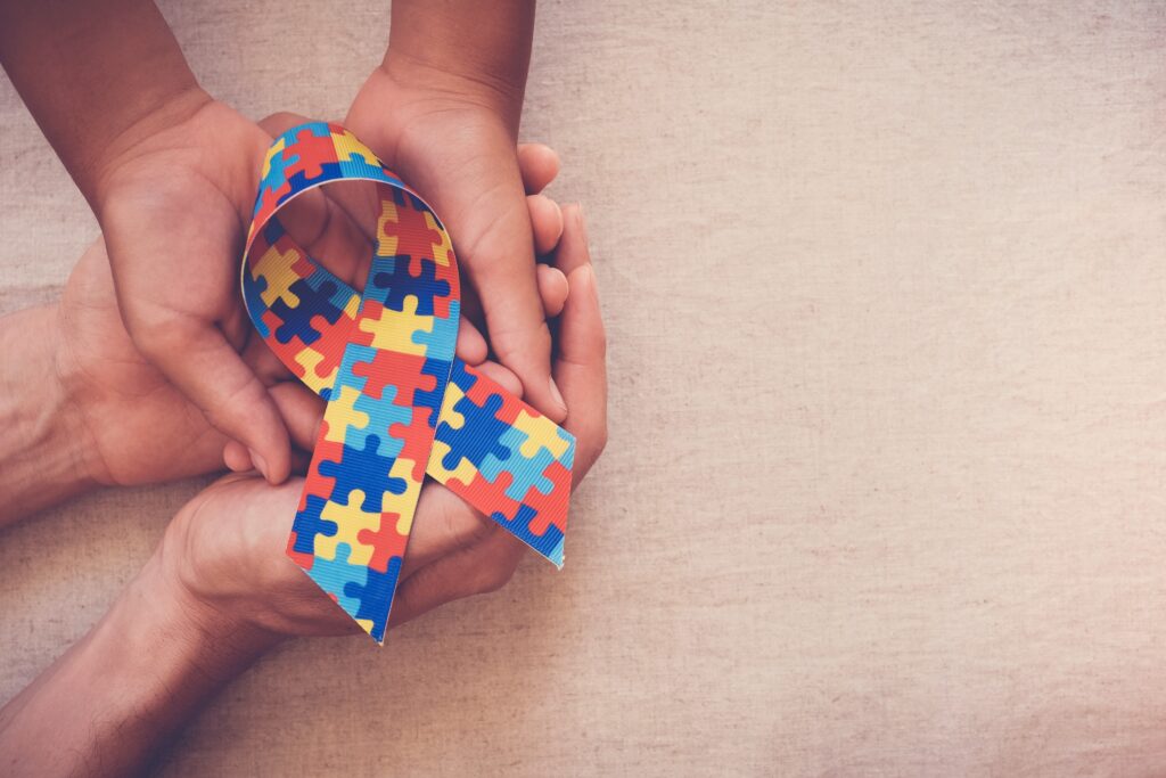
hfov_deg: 51.9
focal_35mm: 37
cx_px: 583
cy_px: 389
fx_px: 1198
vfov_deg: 36.0
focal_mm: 24.9
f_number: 5
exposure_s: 1/60
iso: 640
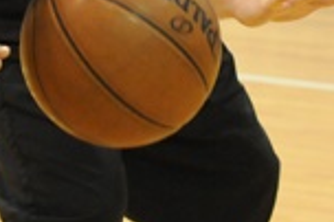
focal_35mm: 296
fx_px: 2743
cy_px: -199
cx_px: -22
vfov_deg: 4.6
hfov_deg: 6.9
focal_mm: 50
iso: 2000
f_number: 2.8
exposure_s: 1/200
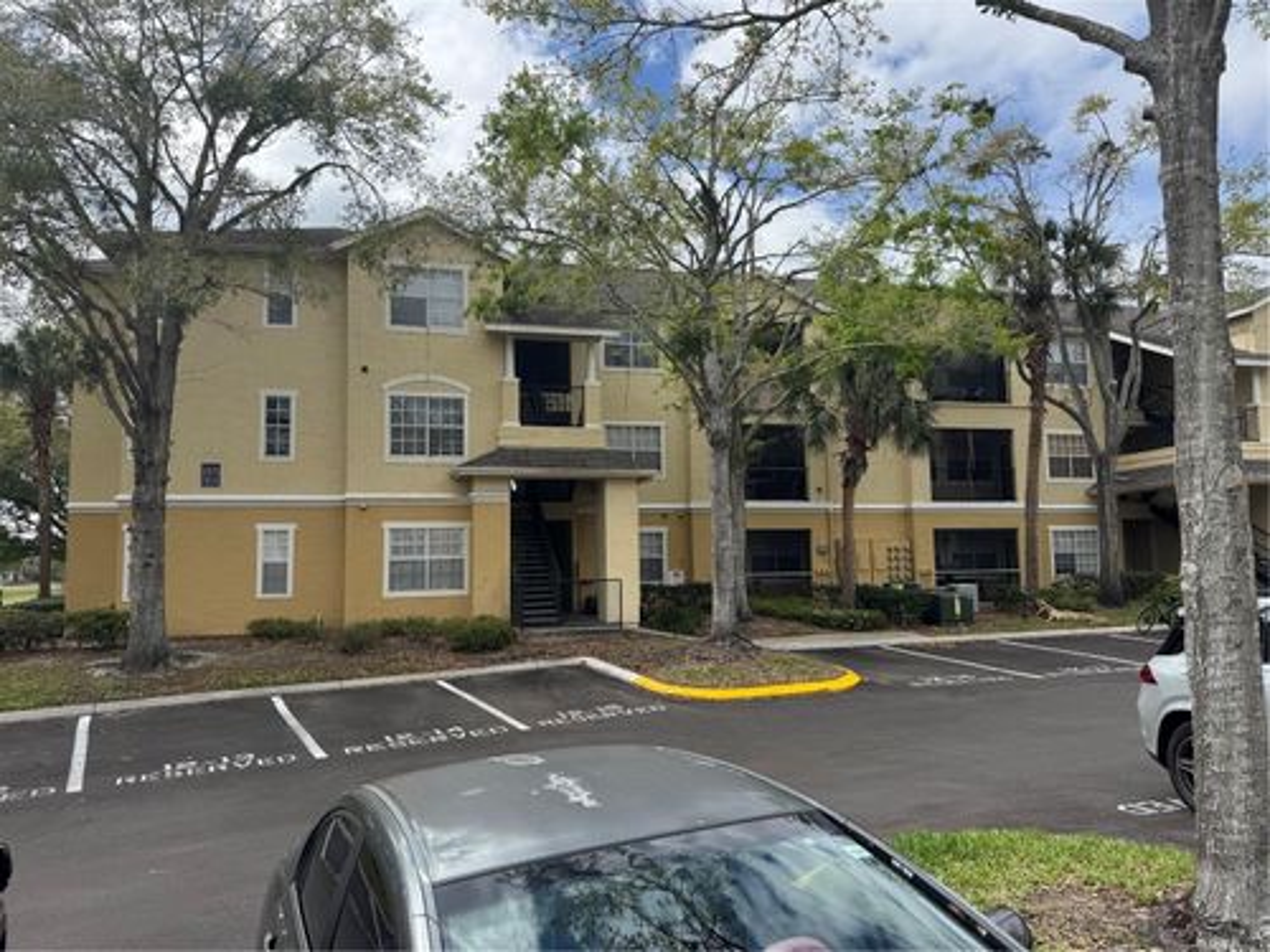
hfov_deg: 71.6
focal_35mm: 24
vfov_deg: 56.8
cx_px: 635
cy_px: 476
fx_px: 881
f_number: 1.78
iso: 80
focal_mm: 6.76
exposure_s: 1/3247
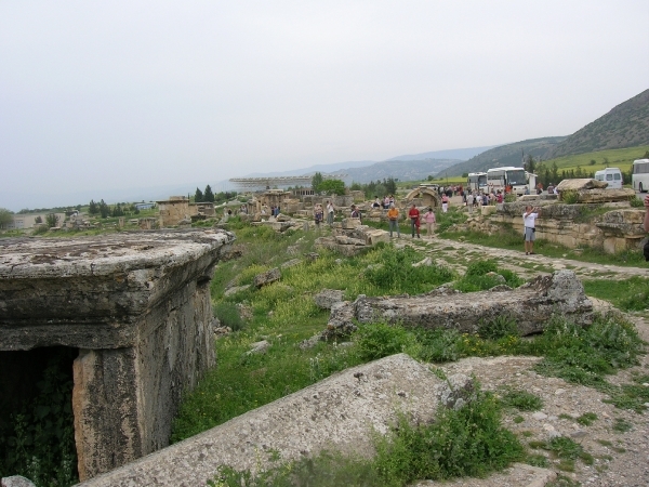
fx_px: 637
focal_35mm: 34
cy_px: 244
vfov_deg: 41.8
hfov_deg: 54.0
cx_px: 324
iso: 50
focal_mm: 5.7
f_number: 4.9
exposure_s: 1/267
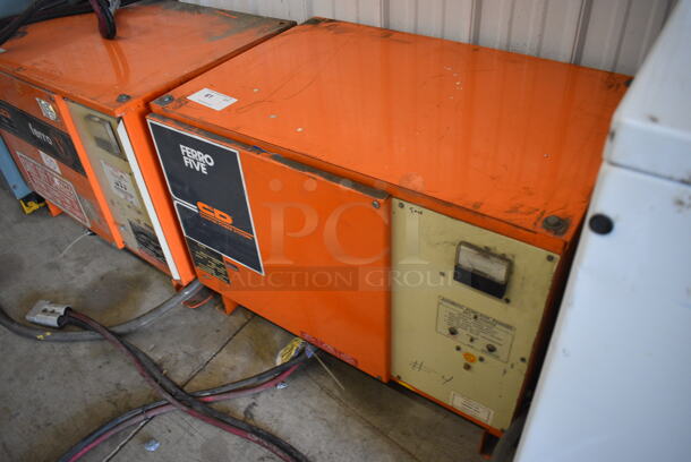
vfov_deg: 48.0
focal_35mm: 27
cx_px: 346
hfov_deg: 67.3
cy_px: 231
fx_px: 519
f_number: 3.5
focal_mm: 18
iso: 1600
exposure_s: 1/125
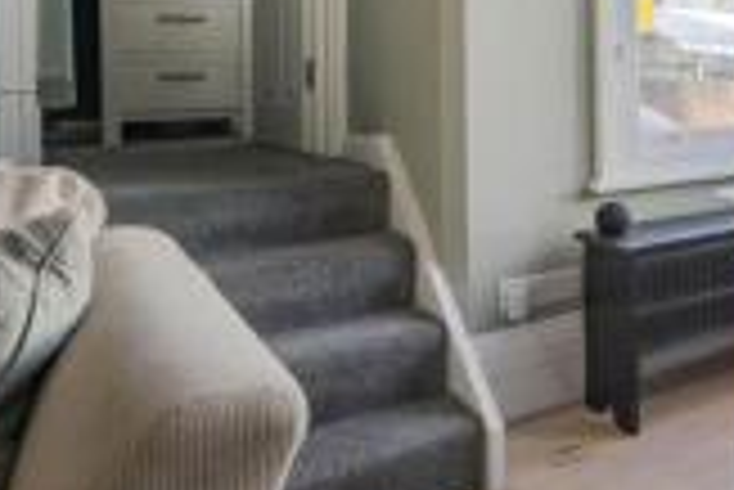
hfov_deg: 40.3
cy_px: 38
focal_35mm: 35
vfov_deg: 35.4
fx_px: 714
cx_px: 860
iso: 320
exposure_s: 1/25
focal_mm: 12
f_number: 9
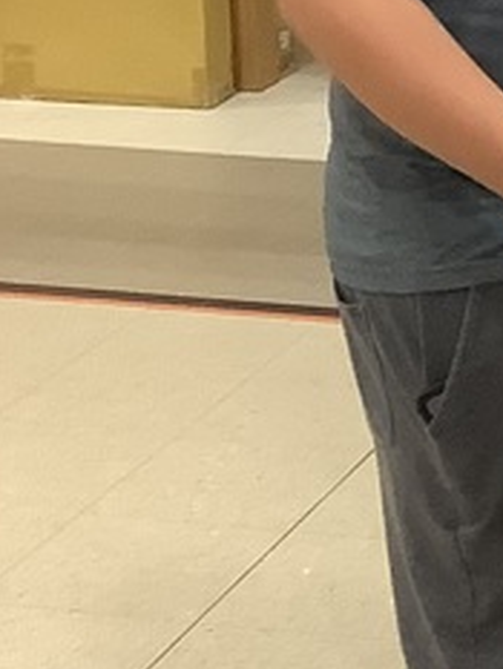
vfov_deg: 14.5
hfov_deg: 10.4
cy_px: 218
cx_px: 865
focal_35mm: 136
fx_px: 2633
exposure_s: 1/60
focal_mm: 3.3
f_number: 2.4
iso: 250
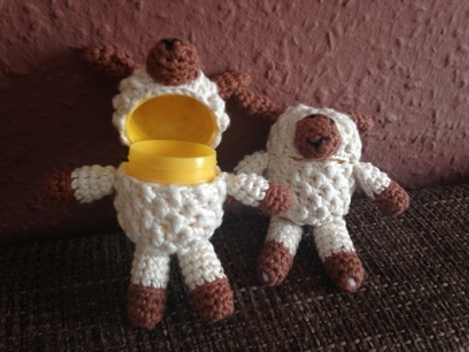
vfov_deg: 43.0
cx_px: 234
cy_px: 176
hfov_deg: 55.3
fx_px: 447
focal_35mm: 33
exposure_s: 1/30
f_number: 2.4
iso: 50
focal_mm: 4.12
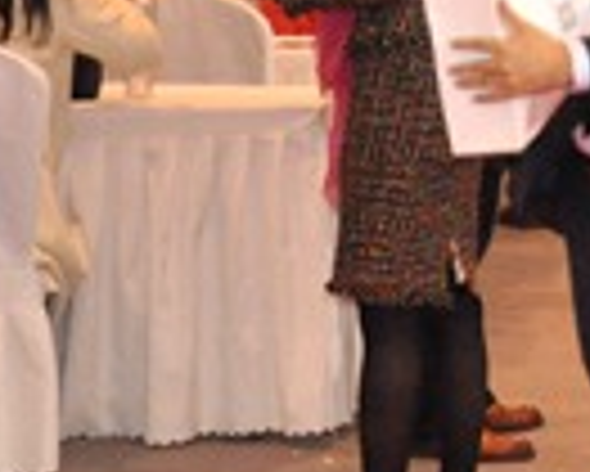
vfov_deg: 6.3
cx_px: 779
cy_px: -362
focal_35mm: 240
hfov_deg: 7.9
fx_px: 4194
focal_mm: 28
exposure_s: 1/100
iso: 2000
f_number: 5
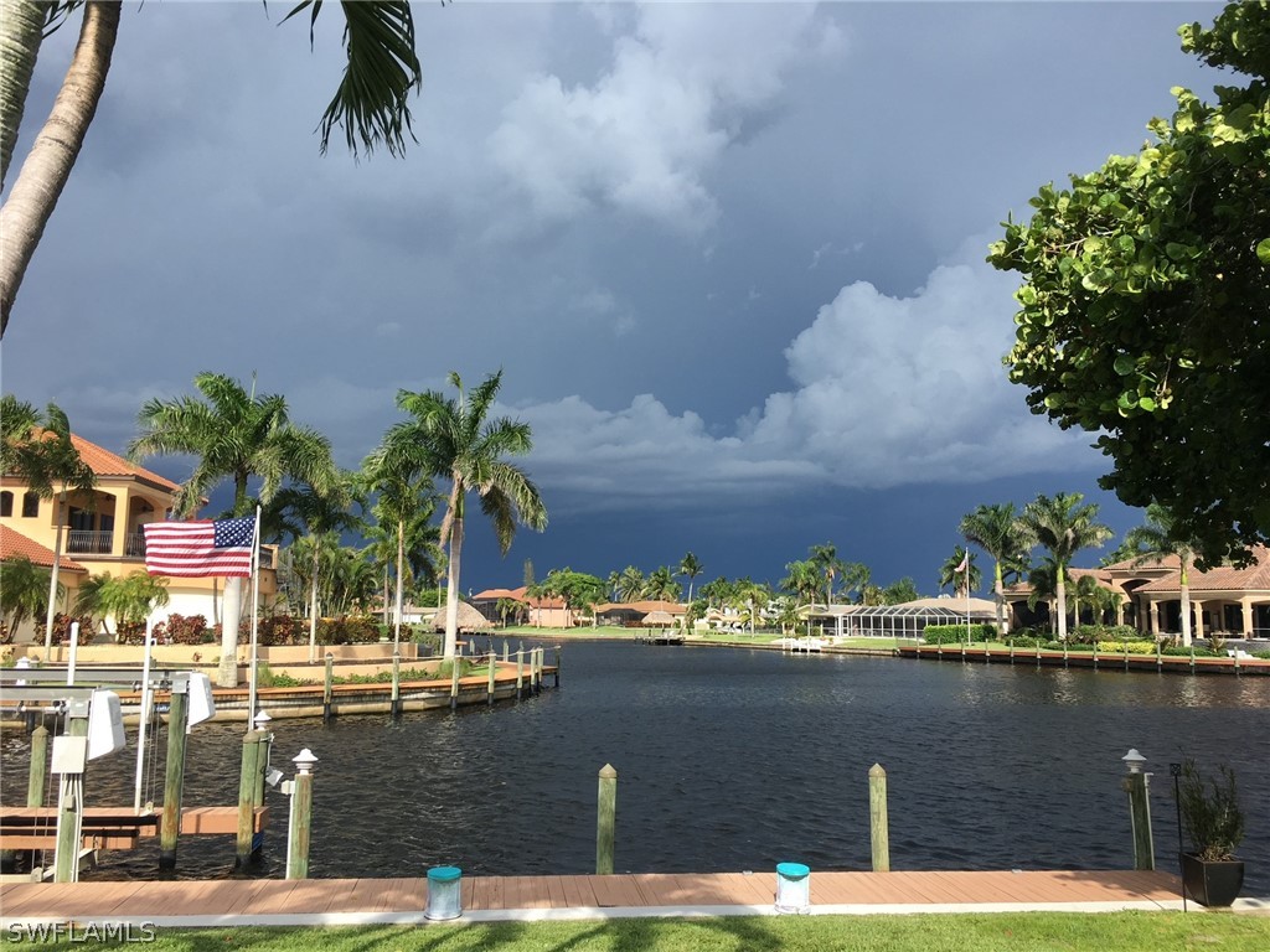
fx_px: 1064
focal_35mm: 29
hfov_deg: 61.7
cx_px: 635
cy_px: 476
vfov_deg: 48.2
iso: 25
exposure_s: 1/1148
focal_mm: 4.15
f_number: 2.2
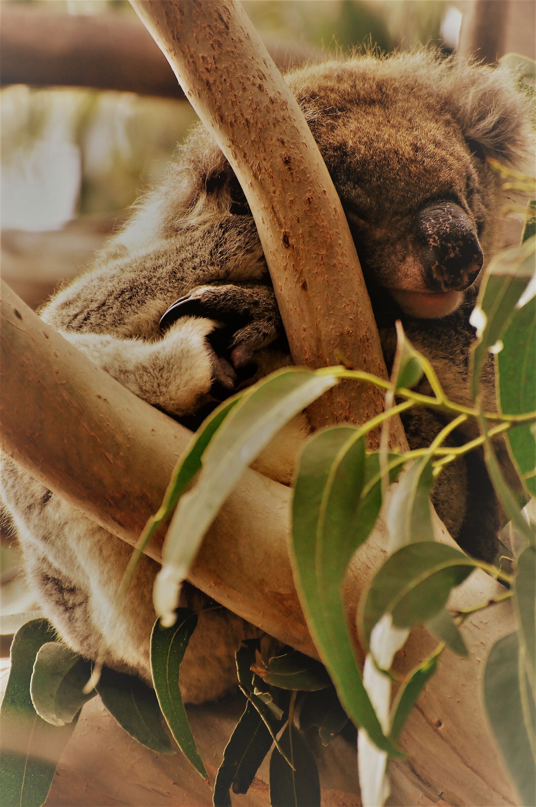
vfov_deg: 4.6
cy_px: 404
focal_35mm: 450
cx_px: 268
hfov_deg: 3.0
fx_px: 10075
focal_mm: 300
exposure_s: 1/80
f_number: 5.6
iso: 800
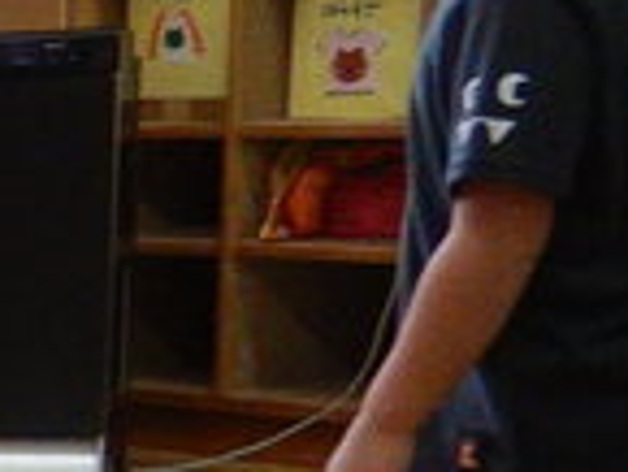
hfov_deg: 9.3
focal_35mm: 165
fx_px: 2996
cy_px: 753
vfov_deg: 8.8
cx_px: -1299
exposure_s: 1/60
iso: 125
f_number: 2.8
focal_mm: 4.3
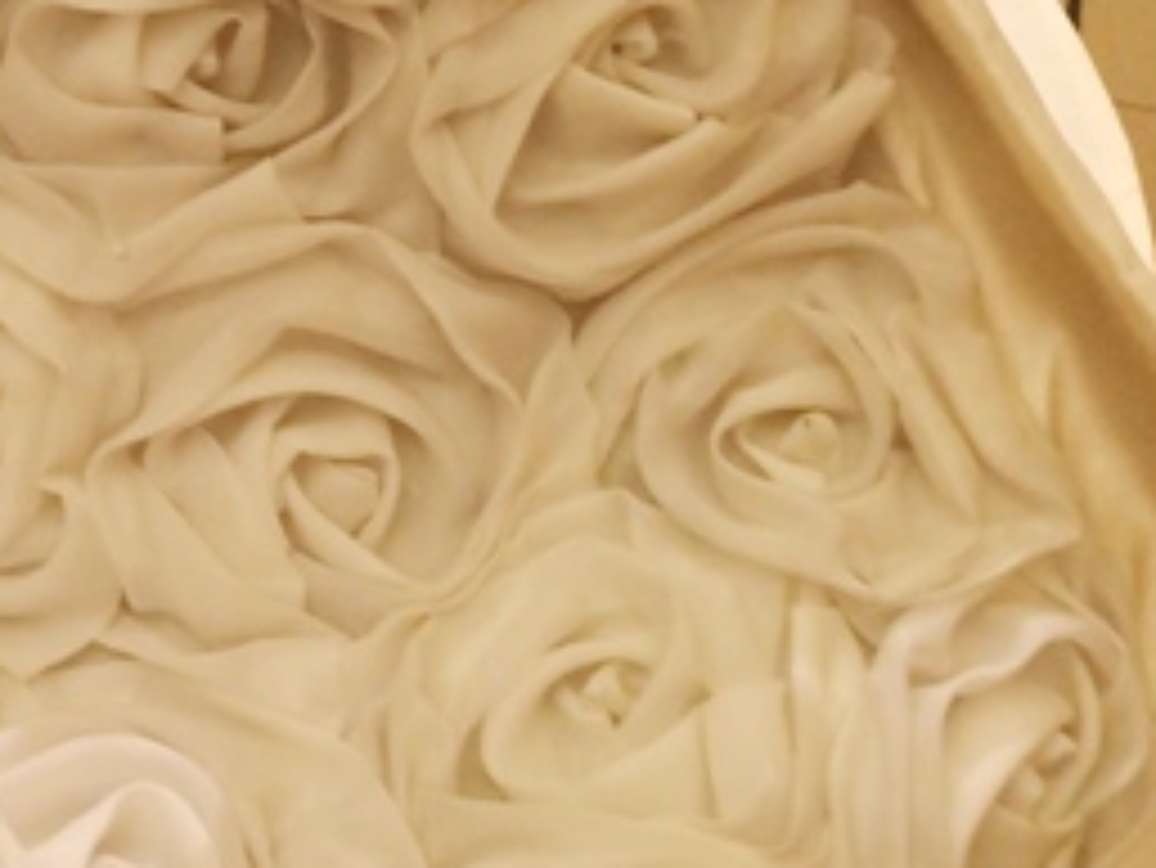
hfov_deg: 20.2
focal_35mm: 92
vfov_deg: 15.8
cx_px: -171
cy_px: 27
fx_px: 3074
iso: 64
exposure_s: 1/30
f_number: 2.2
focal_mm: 4.15
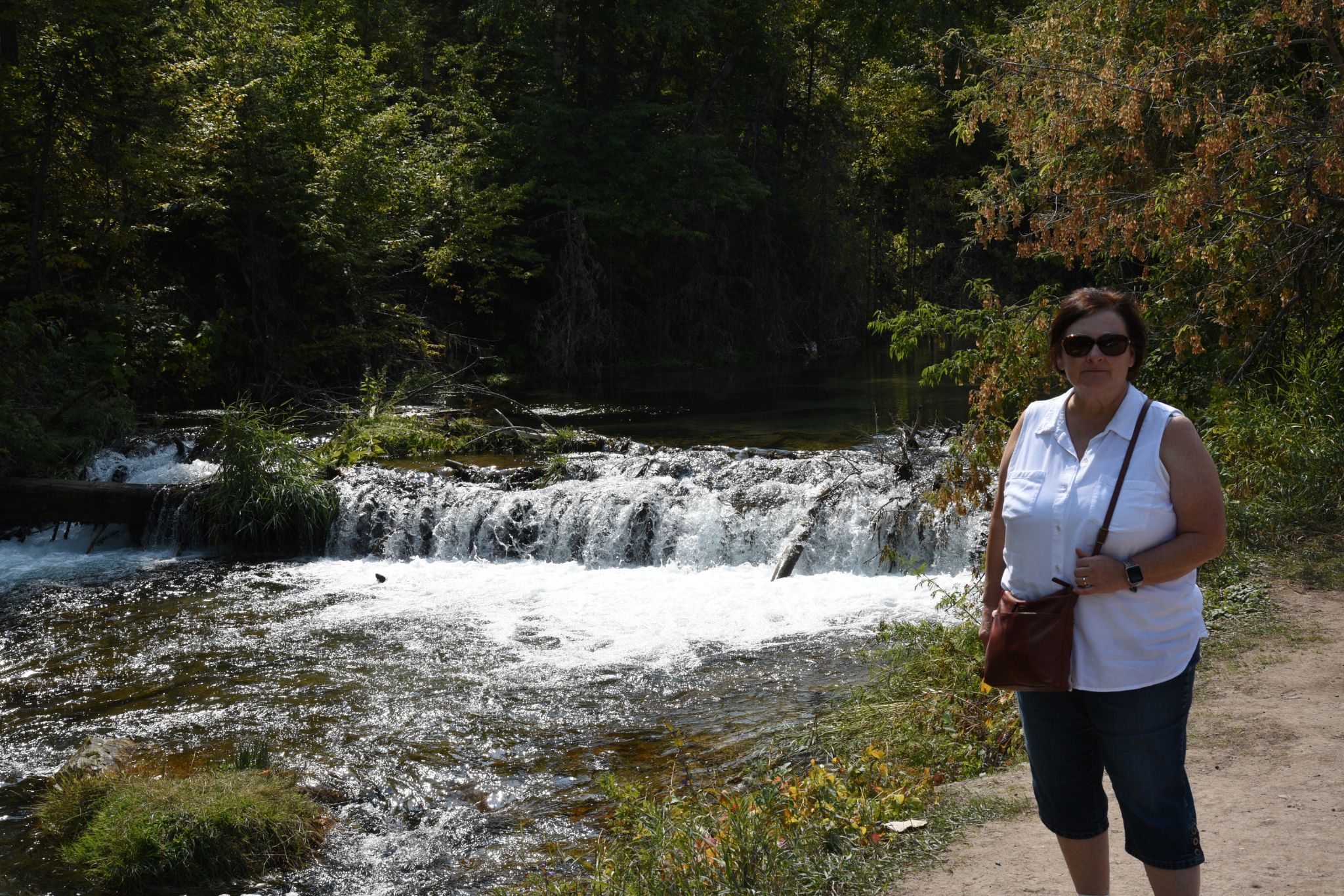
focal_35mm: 46
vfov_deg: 29.3
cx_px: 672
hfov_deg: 42.7
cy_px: 448
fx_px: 1718
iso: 640
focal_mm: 46
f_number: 13
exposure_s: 1/640
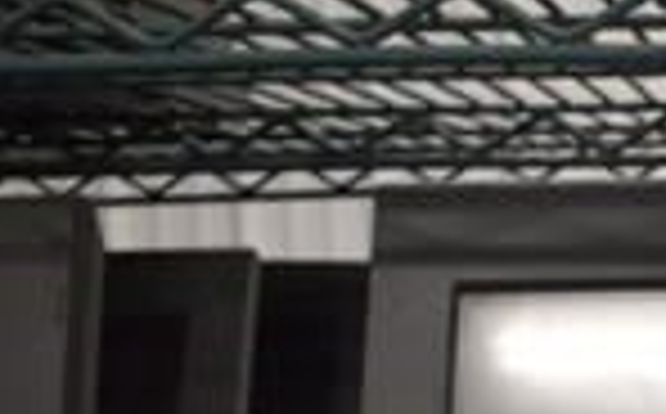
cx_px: 855
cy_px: 711
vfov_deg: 12.2
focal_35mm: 99
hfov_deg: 19.5
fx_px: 1794
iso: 900
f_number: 3.5
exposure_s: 1/125
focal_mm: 20
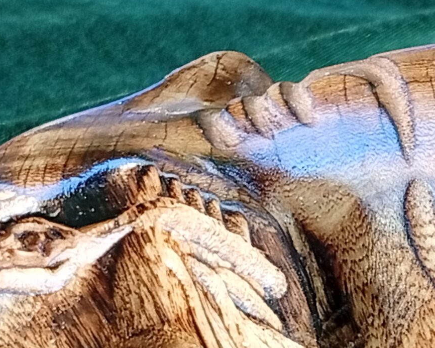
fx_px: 2009
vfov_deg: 9.8
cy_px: 382
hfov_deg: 12.1
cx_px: 532
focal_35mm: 156
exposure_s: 1/33.3
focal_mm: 3.98
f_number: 1.8
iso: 246
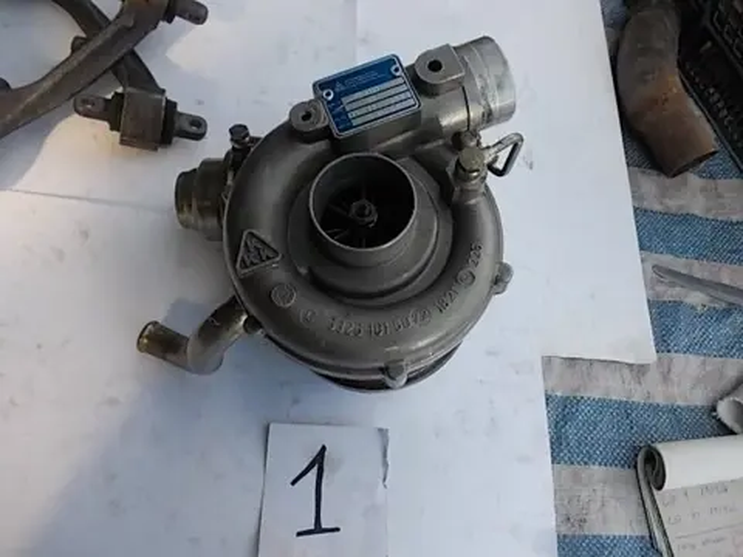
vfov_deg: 49.7
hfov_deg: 63.4
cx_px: 372
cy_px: 278
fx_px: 601
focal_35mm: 28
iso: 80
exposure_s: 1/400
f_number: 2.7
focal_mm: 4
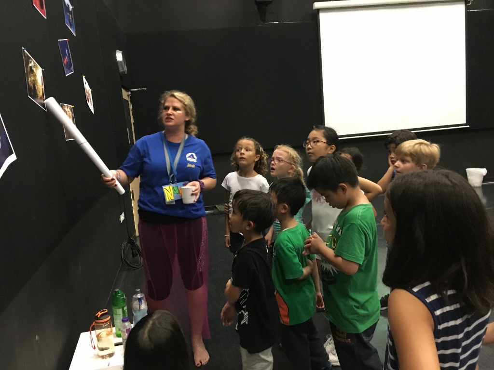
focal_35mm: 29
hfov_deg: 61.7
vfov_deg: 48.2
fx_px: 414
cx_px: 247
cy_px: 185
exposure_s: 1/17
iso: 320
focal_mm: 4.15
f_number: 2.2
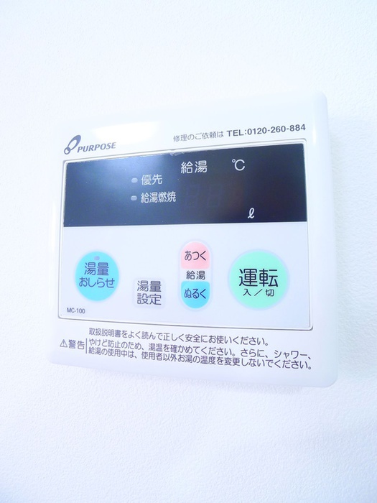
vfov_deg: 71.6
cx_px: 188
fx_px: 349
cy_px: 252
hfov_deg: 56.8
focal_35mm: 24
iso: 200
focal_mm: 5.1
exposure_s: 1/60
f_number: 2
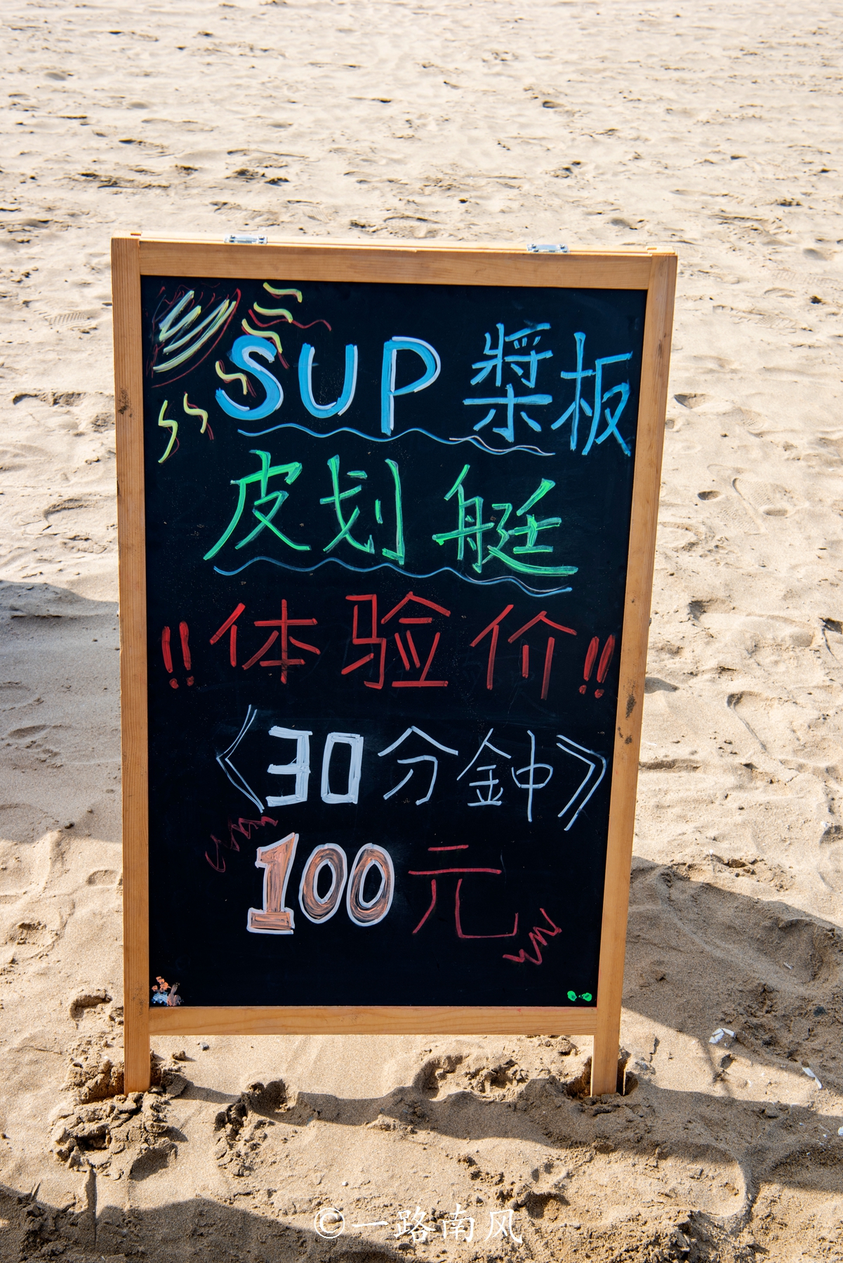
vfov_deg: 43.6
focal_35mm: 45
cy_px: 632
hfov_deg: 29.9
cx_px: 422
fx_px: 1580
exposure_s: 1/80
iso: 80
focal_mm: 45
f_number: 10
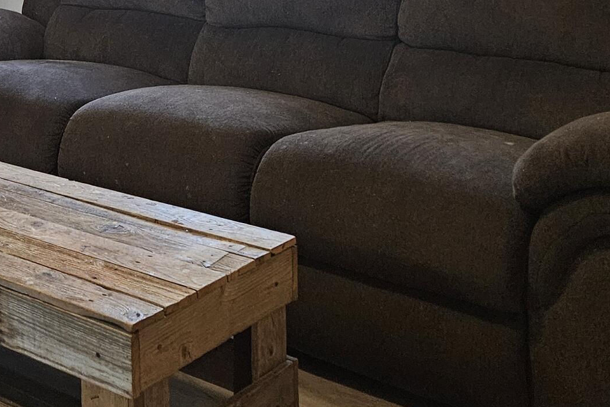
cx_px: 37
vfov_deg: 18.8
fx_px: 1152
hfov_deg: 28.3
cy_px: -103
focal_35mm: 68
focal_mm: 5.4
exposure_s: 1/40
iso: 640
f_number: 1.8
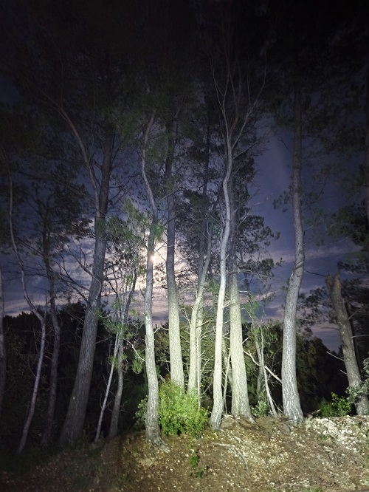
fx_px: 327
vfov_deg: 73.9
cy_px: 246
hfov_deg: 58.9
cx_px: 184
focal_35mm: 23
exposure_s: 1/3.33
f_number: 1.7
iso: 12800
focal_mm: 5.35
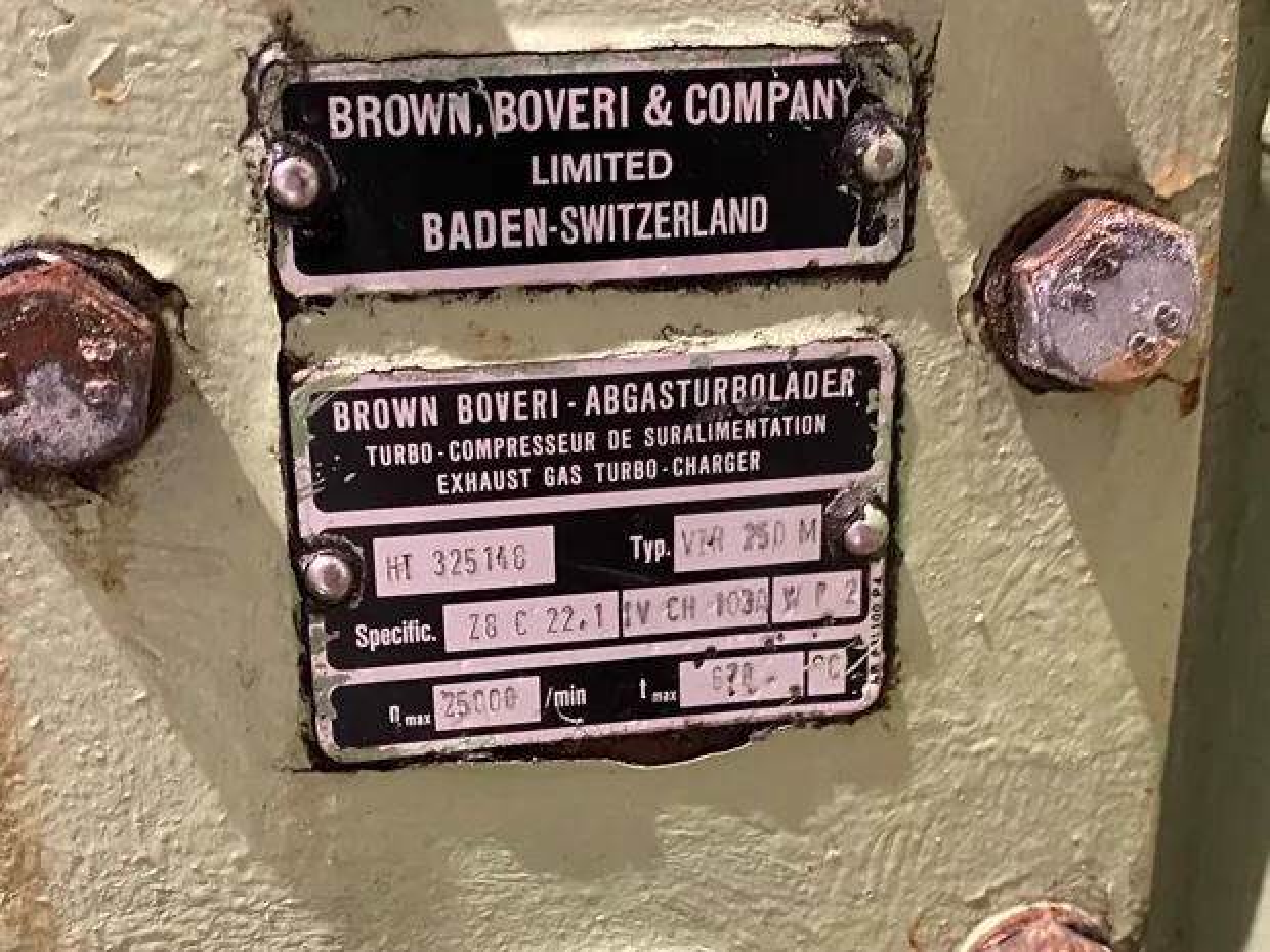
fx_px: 954
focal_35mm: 26
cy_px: 476
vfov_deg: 53.1
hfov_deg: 67.3
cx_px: 635
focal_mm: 4.25
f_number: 1.8
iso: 500
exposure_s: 1/25
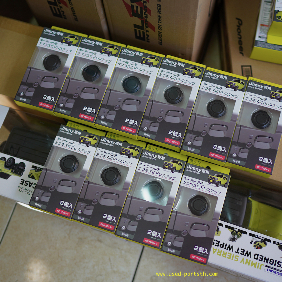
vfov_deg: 37.6
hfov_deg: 37.6
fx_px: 415
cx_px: 139
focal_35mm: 45
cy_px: 141
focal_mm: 35
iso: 100
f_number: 1.8
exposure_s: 1/80
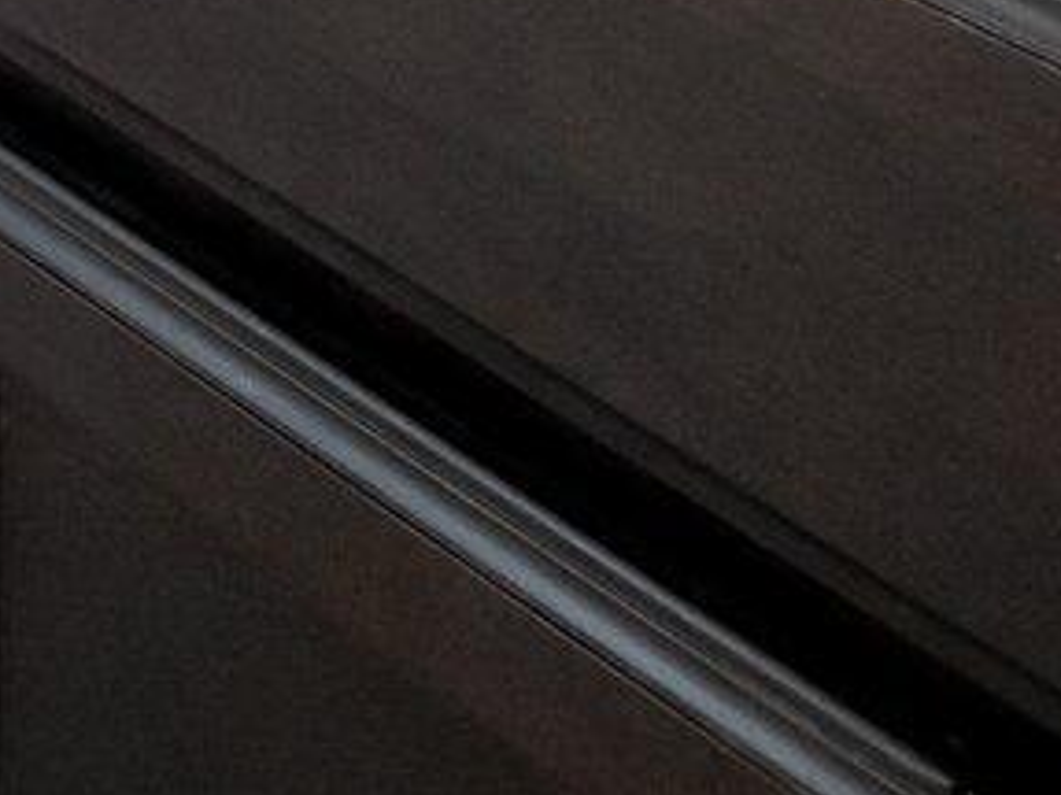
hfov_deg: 17.4
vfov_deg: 9.6
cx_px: -595
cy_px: -1890
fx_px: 3064
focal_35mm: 100
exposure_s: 1/60
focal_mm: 7
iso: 400
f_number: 4
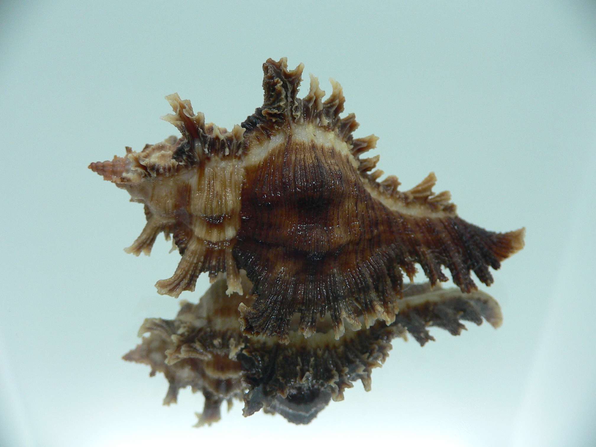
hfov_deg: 52.6
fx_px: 603
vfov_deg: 40.7
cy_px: 224
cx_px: 298
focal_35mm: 35
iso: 100
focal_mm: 4.6
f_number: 2.8
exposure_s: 1/60
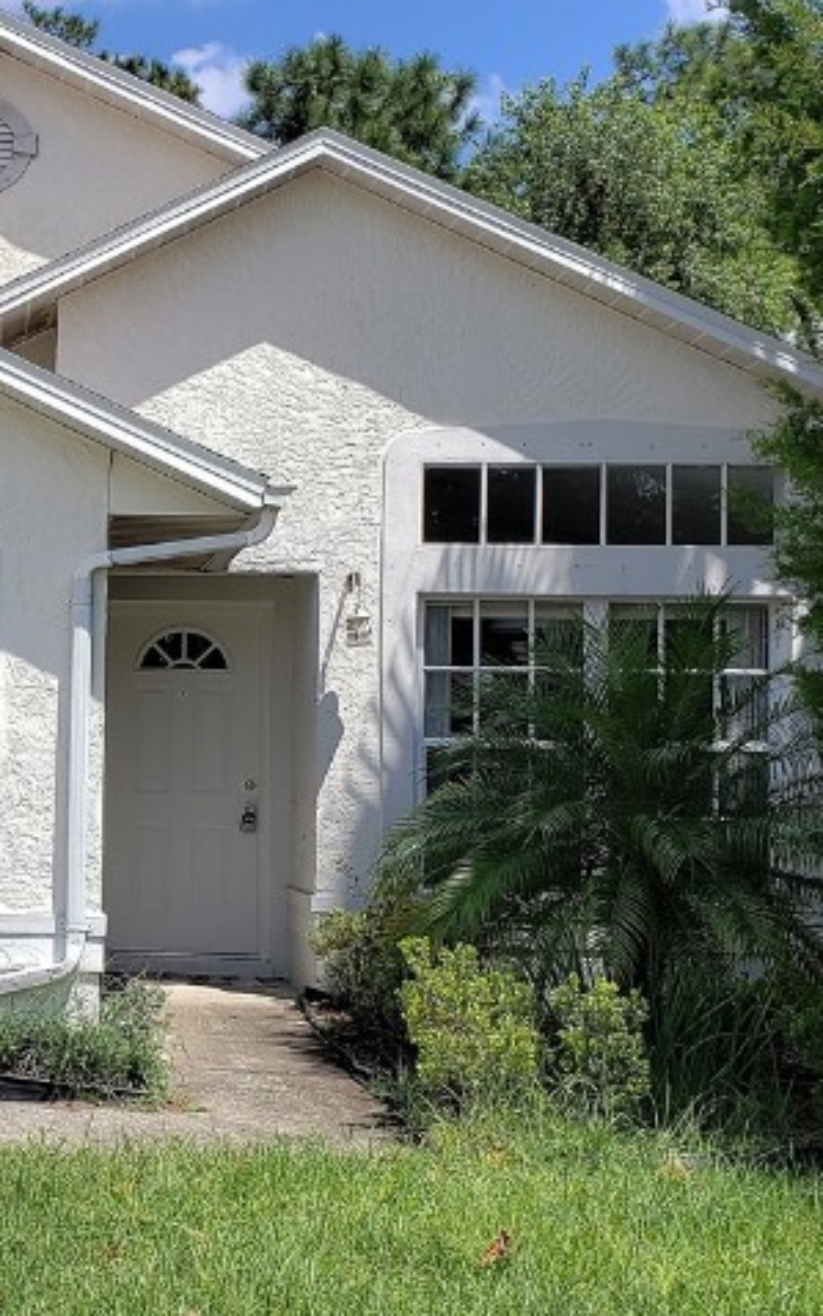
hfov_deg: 20.9
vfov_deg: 34.5
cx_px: -99
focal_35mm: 59
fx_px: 2116
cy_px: 749
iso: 50
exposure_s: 1/1293
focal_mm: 4.3
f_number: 2.4
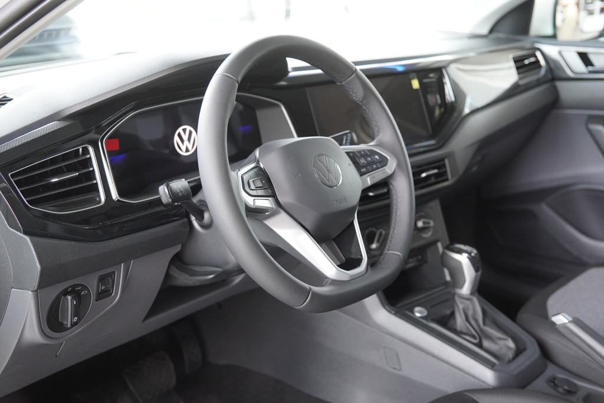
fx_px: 755
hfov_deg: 43.6
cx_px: 302
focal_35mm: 45
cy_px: 202
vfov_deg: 29.9
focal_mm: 30
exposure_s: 1/160
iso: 1600
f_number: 2.8
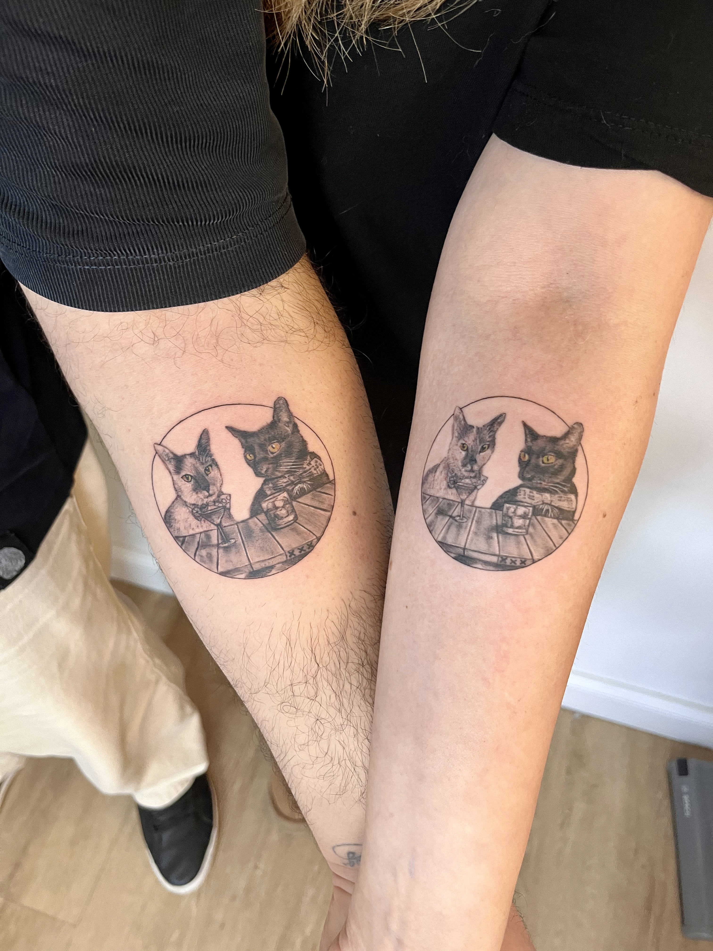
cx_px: 356
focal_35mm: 26
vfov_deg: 67.3
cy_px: 476
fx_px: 714
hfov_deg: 53.1
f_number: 1.6
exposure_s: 1/50
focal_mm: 5.1
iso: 200
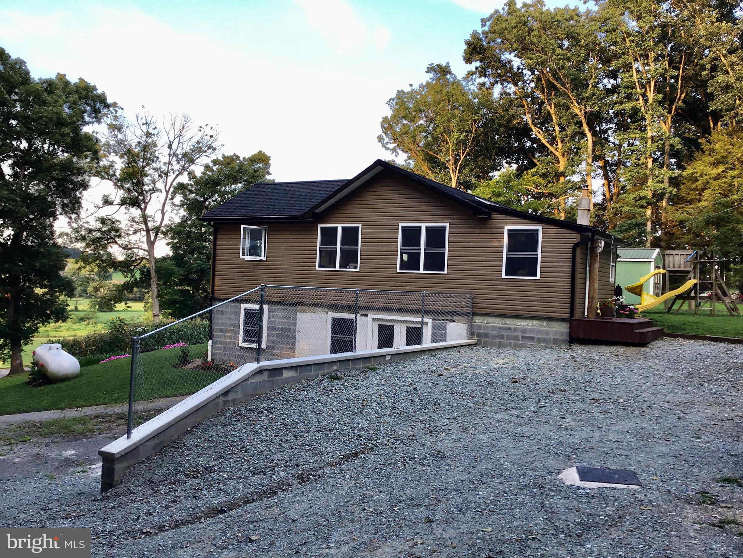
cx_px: 372
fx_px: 665
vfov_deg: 45.4
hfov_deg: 58.4
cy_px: 279
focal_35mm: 31
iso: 25
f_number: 2.4
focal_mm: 3.3
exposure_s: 1/120
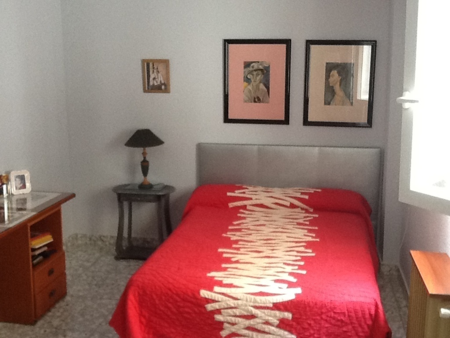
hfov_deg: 42.9
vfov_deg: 32.9
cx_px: 225
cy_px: 169
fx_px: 572
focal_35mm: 44
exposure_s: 1/30
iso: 125
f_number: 2.4
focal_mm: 2.03
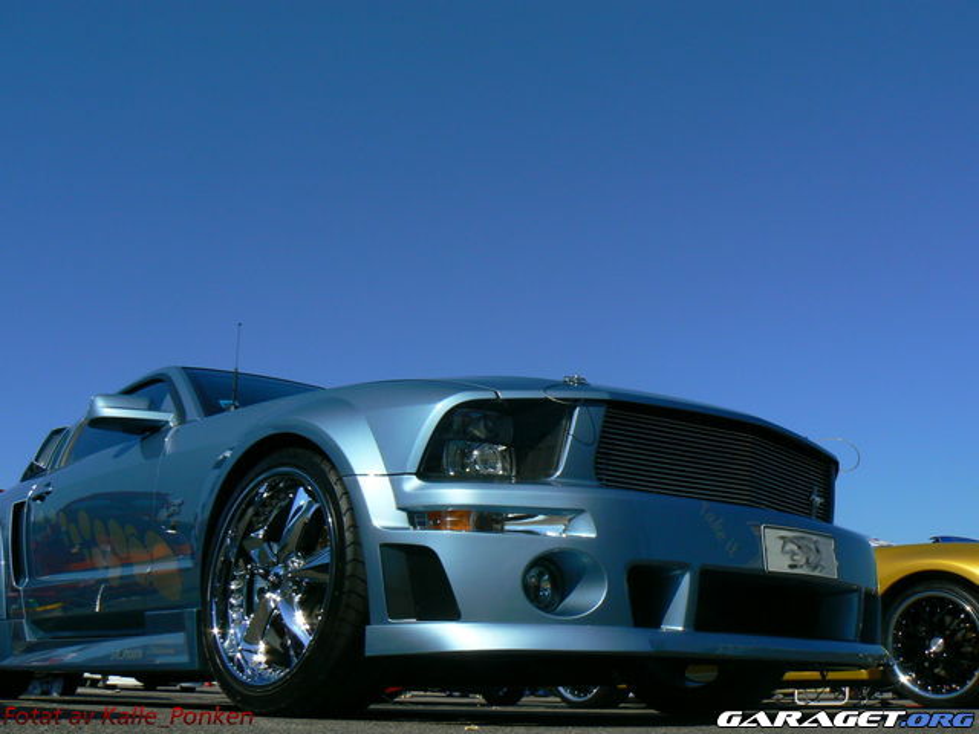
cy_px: 367
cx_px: 490
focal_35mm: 36
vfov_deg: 39.7
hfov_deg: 51.4
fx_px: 1018
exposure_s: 1/640
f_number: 8
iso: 80
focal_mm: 6
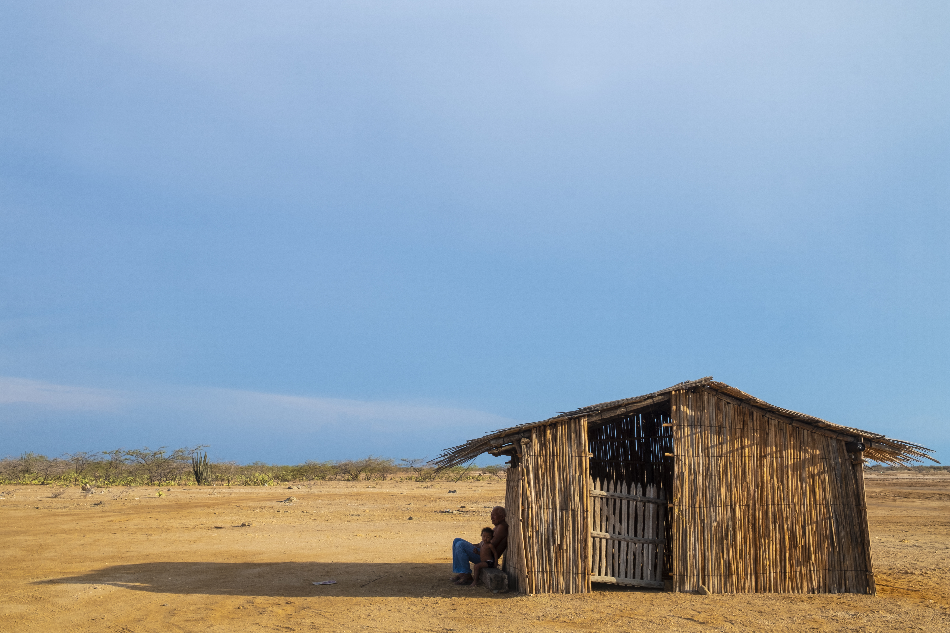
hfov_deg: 54.4
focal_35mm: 35
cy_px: 316
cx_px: 475
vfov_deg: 37.9
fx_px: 924
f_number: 16
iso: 200
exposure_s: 1/60
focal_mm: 23
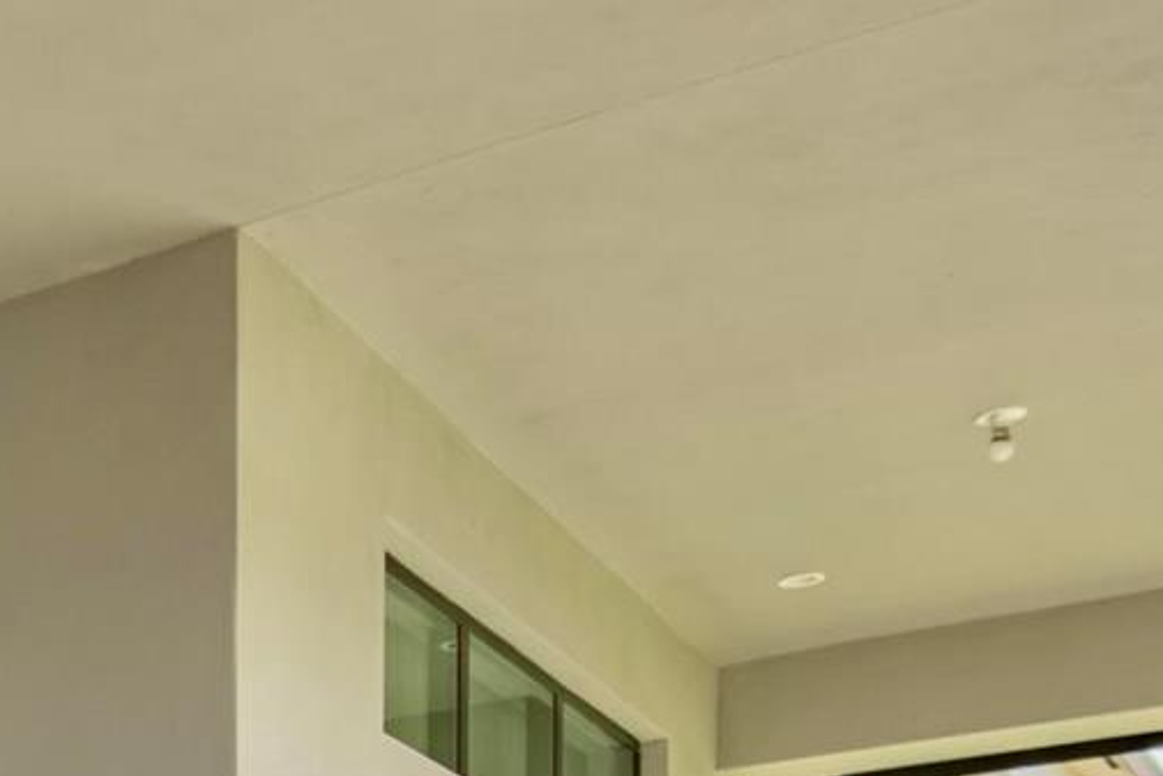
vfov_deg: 15.9
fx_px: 2359
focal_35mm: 73
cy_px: 1387
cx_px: -743
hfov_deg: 21.5
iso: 100
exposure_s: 1/200
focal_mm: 12
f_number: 7.1
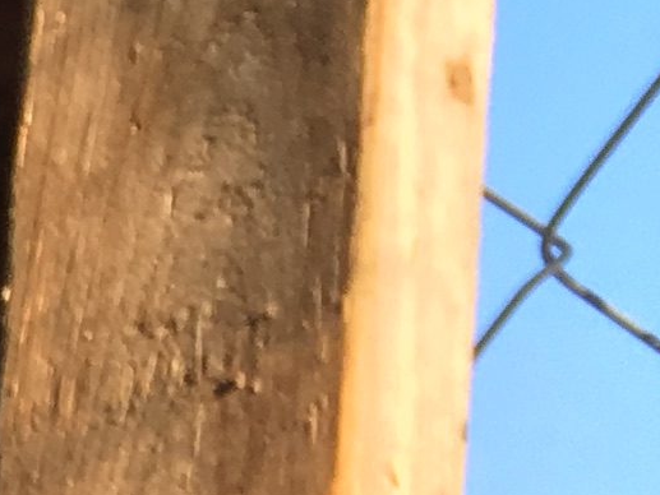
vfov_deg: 6.2
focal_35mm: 226
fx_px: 4310
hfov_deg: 7.1
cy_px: 1329
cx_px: -1781
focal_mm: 4.15
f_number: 2.2
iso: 25
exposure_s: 1/398
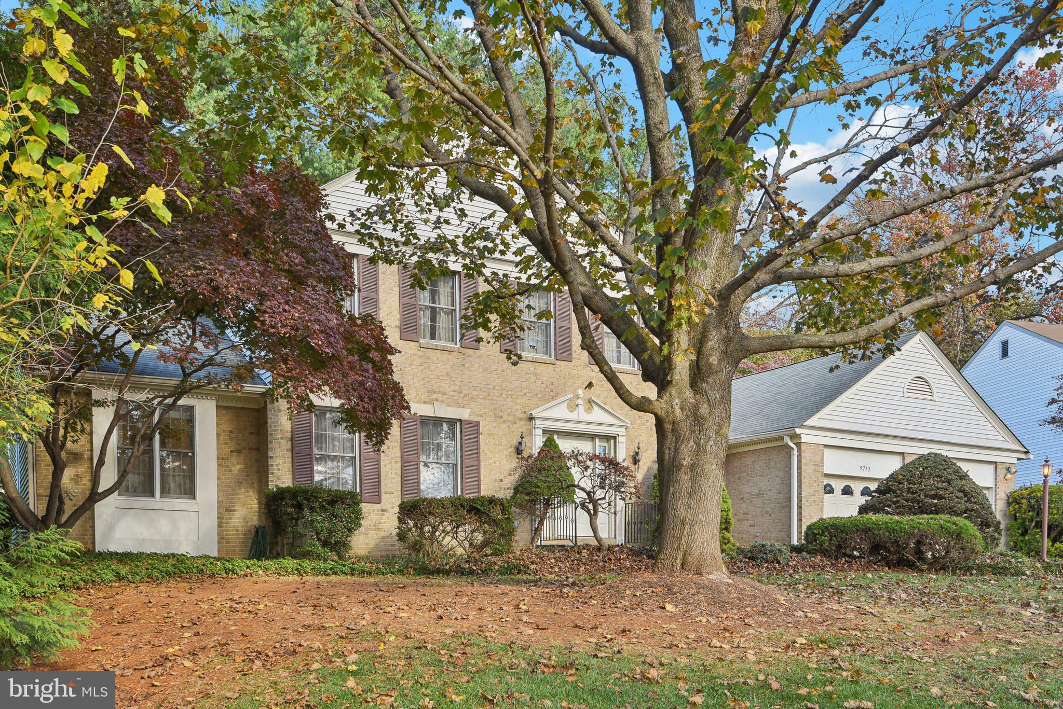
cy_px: 354
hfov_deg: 60.3
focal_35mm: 31
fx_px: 916
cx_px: 532
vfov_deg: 42.4
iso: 400
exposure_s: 1/80
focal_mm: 31
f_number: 8
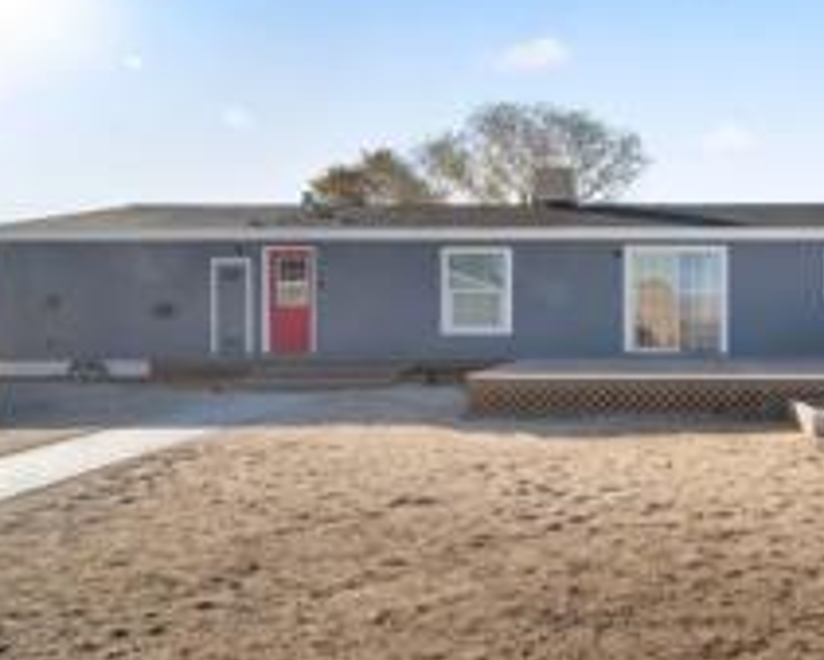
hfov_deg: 58.1
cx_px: 642
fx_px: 683
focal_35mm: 28
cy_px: 344
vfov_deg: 51.5
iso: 400
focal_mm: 14
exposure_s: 1/1250
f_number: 9
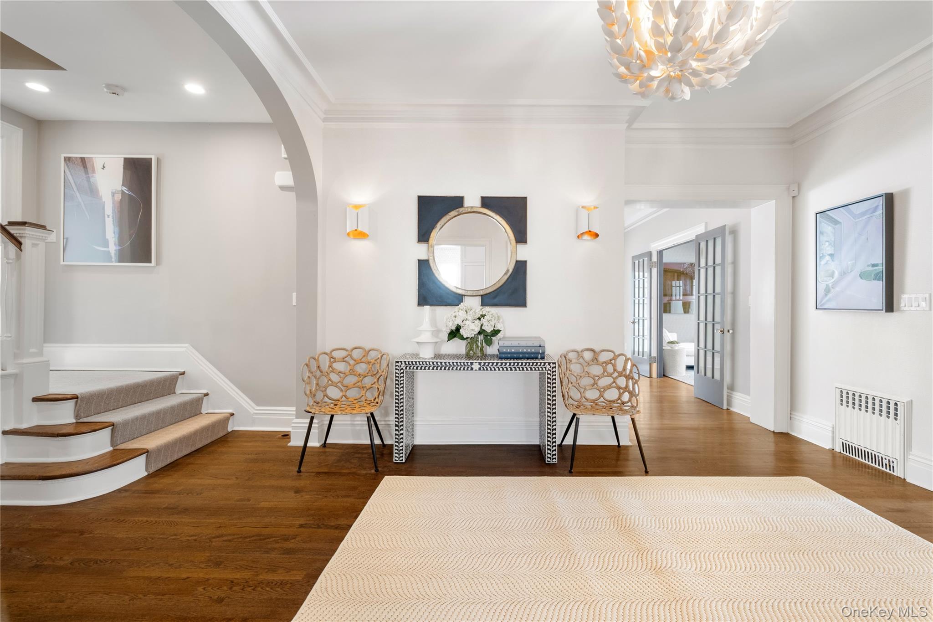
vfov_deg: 77.3
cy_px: 311
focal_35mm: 15
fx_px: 389
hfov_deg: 100.4
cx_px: 466
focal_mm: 10
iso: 320
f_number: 8
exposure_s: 1.3
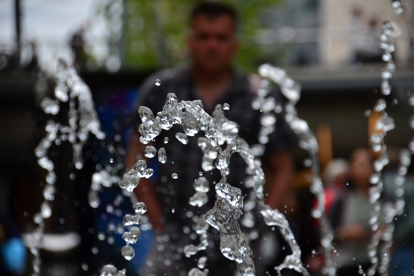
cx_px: 205
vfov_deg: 6.5
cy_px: 138
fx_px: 2438
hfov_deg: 9.7
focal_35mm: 212
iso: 200
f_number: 6
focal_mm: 140
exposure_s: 1/1000
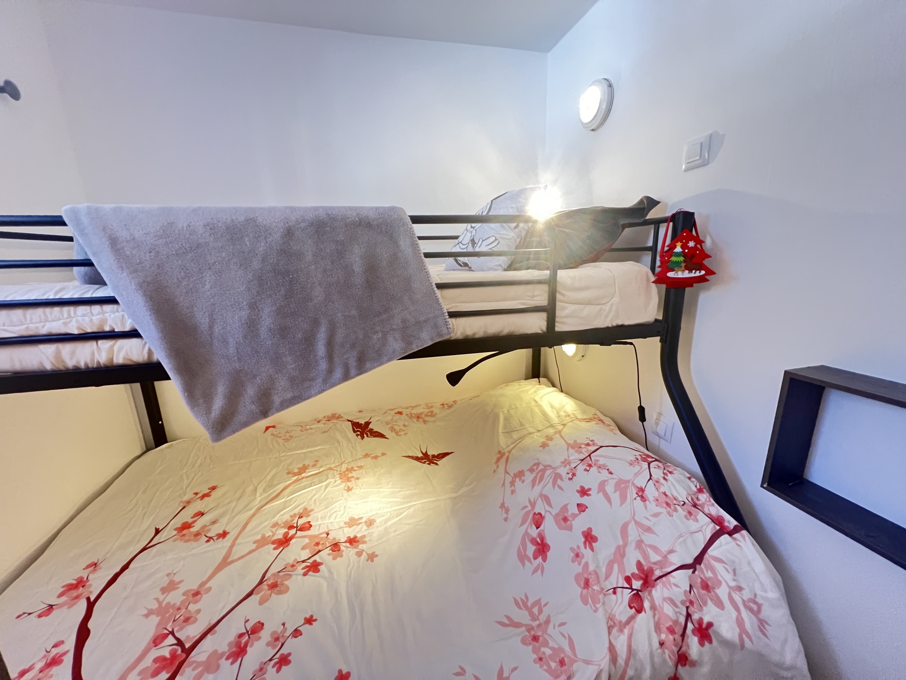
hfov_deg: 106.2
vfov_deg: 89.9
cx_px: 453
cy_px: 340
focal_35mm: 13
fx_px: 340
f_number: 1.8
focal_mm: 1.57
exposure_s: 1/34
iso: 800
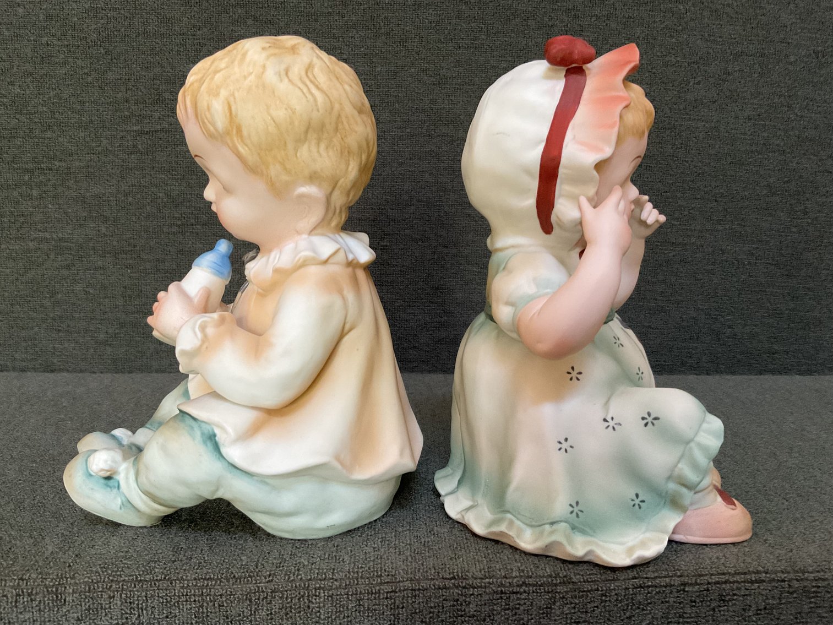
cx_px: 416
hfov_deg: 61.7
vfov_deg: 48.2
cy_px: 312
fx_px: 698
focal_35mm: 29
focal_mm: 3
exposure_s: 1/60
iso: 250
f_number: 1.8
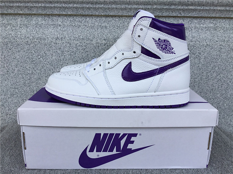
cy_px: 87
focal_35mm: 31
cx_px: 116
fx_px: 209
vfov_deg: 45.4
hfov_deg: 58.4
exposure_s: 1/776
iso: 25
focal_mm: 3.3
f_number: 2.4
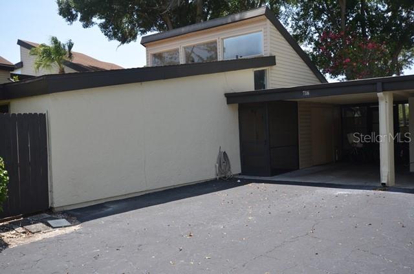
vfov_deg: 39.8
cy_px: 137
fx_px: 379
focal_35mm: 33
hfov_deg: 57.3
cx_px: 207
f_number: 8
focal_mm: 22
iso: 180
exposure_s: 1/250
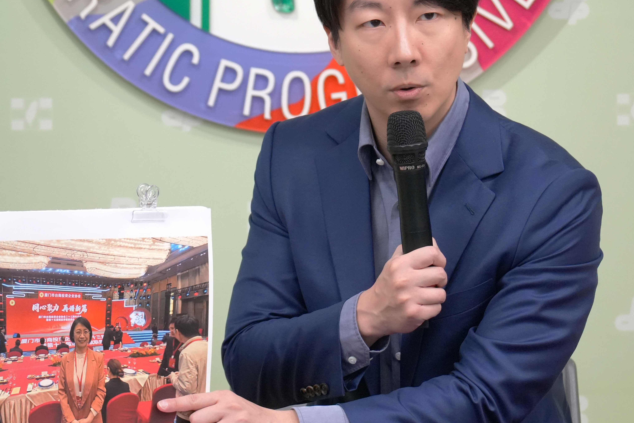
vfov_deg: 4.0
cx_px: 315
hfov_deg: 5.9
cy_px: 152
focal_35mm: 348
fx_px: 6124
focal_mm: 153
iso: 3200
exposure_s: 1/160
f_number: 5.6
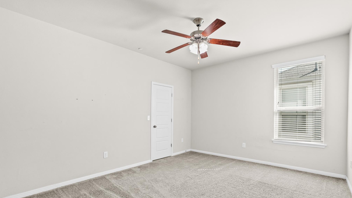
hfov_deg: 95.9
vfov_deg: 63.6
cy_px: 114
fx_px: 159
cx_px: 176
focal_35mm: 17
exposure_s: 1/3
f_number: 8
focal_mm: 16
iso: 400
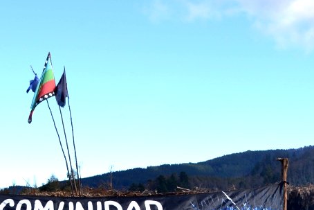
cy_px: 142
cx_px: 210
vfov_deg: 15.5
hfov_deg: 23.0
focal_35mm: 88
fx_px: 768
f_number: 7.1
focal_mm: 26
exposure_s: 1/200
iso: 100
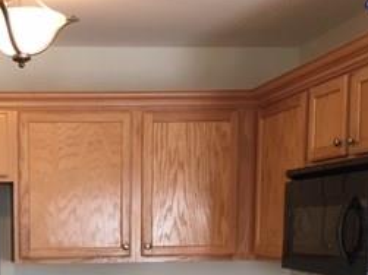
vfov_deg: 18.9
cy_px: 322
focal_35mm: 74
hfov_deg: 25.6
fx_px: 786
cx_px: 47
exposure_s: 1/30
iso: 32
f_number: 2.2
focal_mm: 4.15
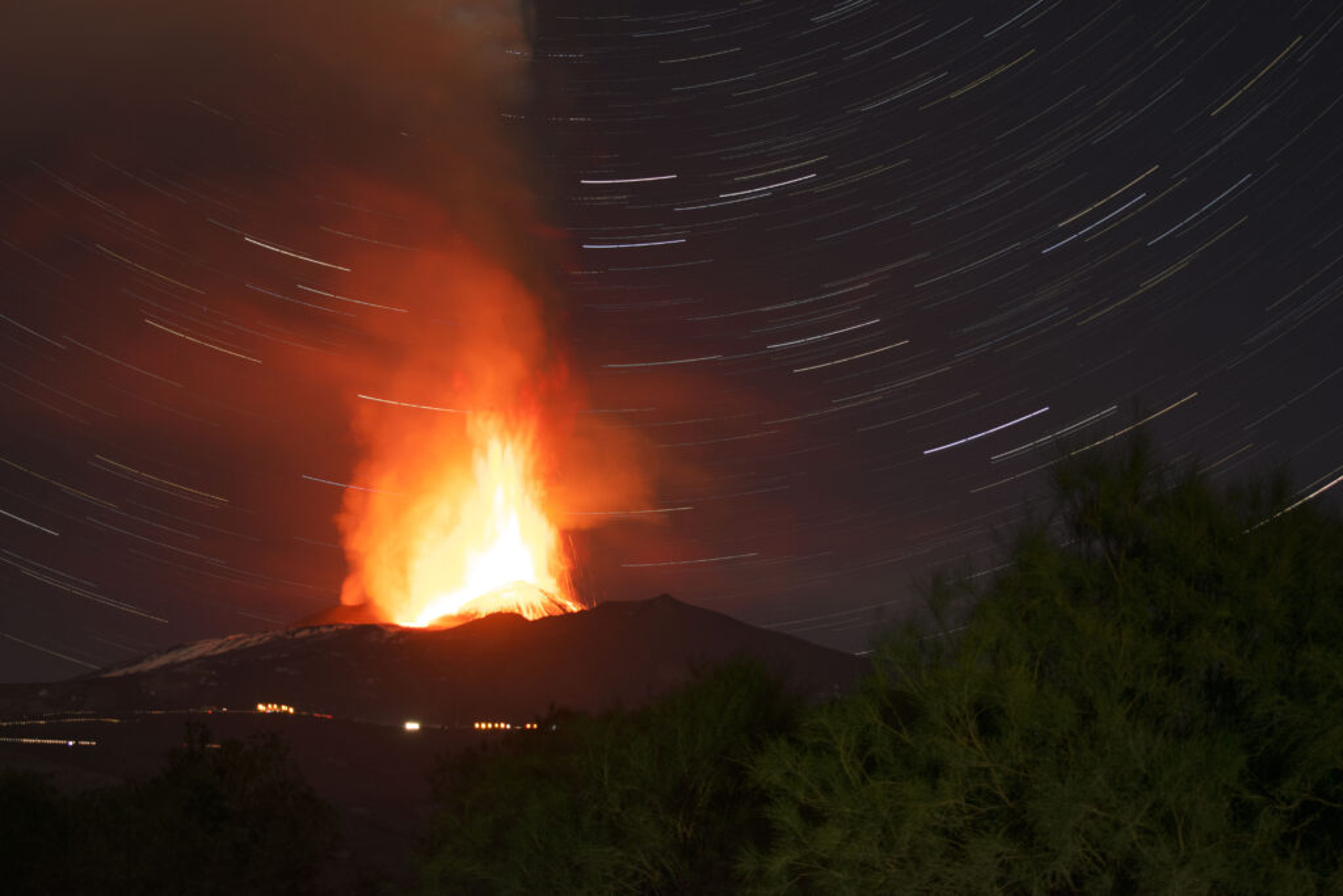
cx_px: 672
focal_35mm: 72
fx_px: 2686
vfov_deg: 18.9
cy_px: 448
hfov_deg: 28.1
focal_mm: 48
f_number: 5.6
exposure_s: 13
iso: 400
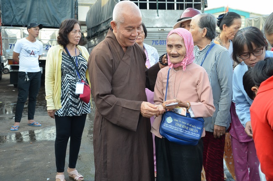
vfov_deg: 29.8
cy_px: 90
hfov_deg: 43.7
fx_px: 341
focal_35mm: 45
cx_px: 136
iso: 500
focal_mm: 30
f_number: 5.6
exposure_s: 1/125
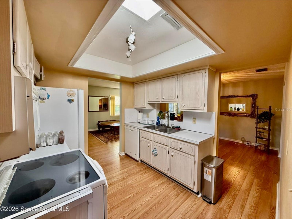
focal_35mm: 14
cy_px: 110
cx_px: 146
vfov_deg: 85.7
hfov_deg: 102.1
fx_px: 118
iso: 125
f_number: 2.2
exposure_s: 1/120
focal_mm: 2.22
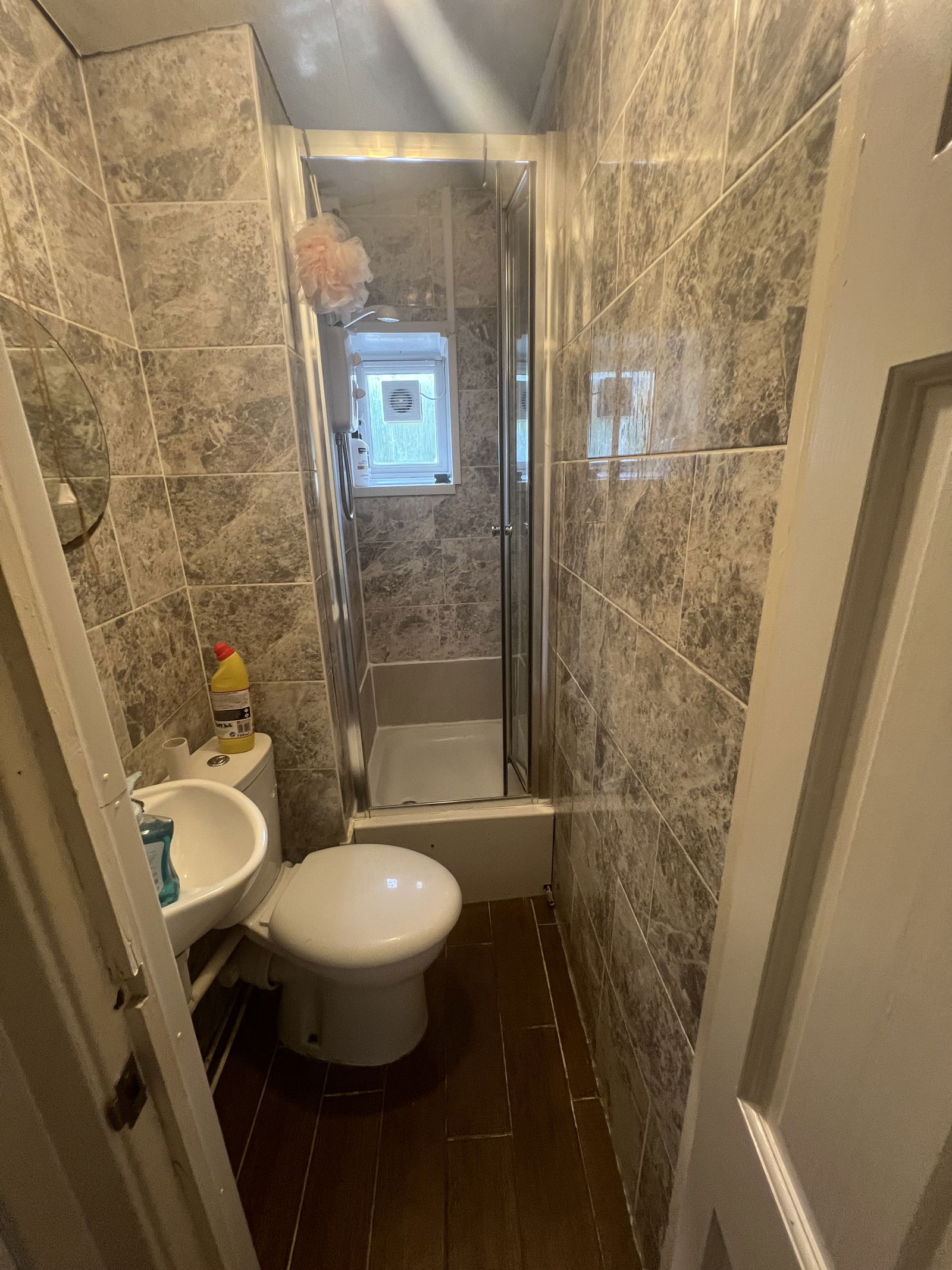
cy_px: 635
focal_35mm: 13
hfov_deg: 89.9
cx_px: 476
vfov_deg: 106.2
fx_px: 477
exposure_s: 1/63
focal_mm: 1.57
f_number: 1.8
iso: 250
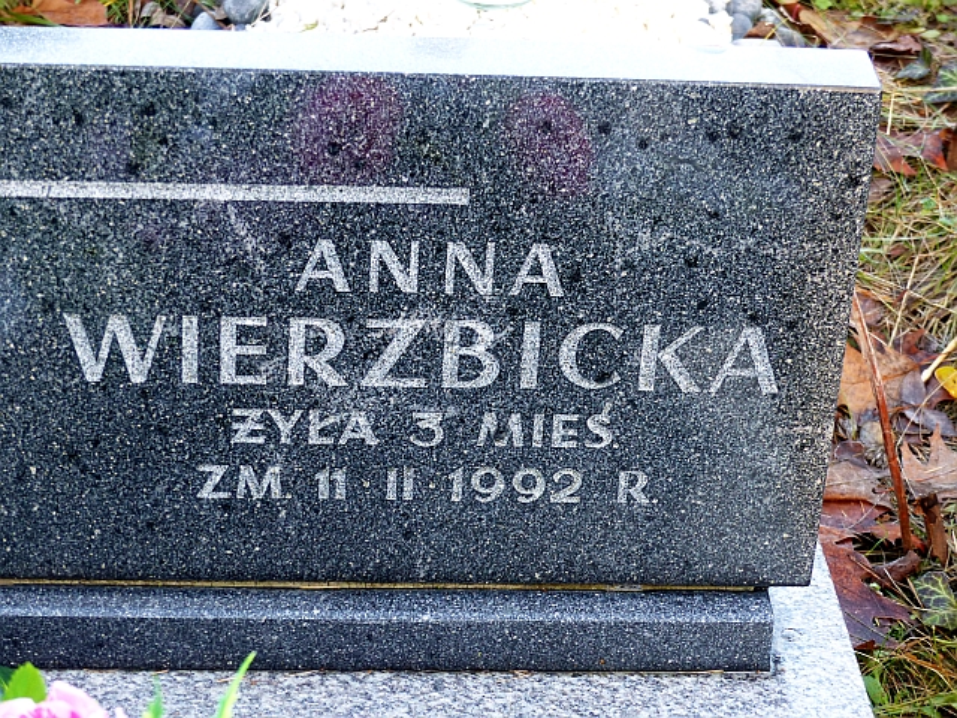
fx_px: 2378
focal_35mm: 86
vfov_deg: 17.2
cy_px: 359
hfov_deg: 22.8
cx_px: 478
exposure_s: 1/60
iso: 160
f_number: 2.8
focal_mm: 15.5
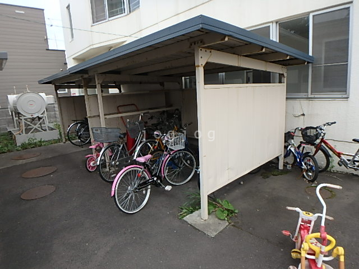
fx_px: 218
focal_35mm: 21
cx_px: 180
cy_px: 134
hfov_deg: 79.0
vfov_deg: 63.4
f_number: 3.5
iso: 125
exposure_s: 1/125
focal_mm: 3.7
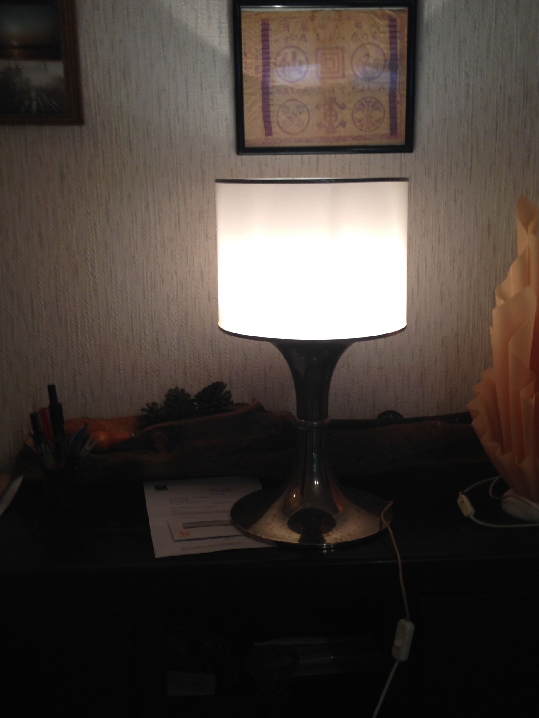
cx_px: 291
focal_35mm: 44
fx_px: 913
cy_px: 348
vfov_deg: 42.9
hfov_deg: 32.9
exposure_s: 1/24
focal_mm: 4.12
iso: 50
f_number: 2.4
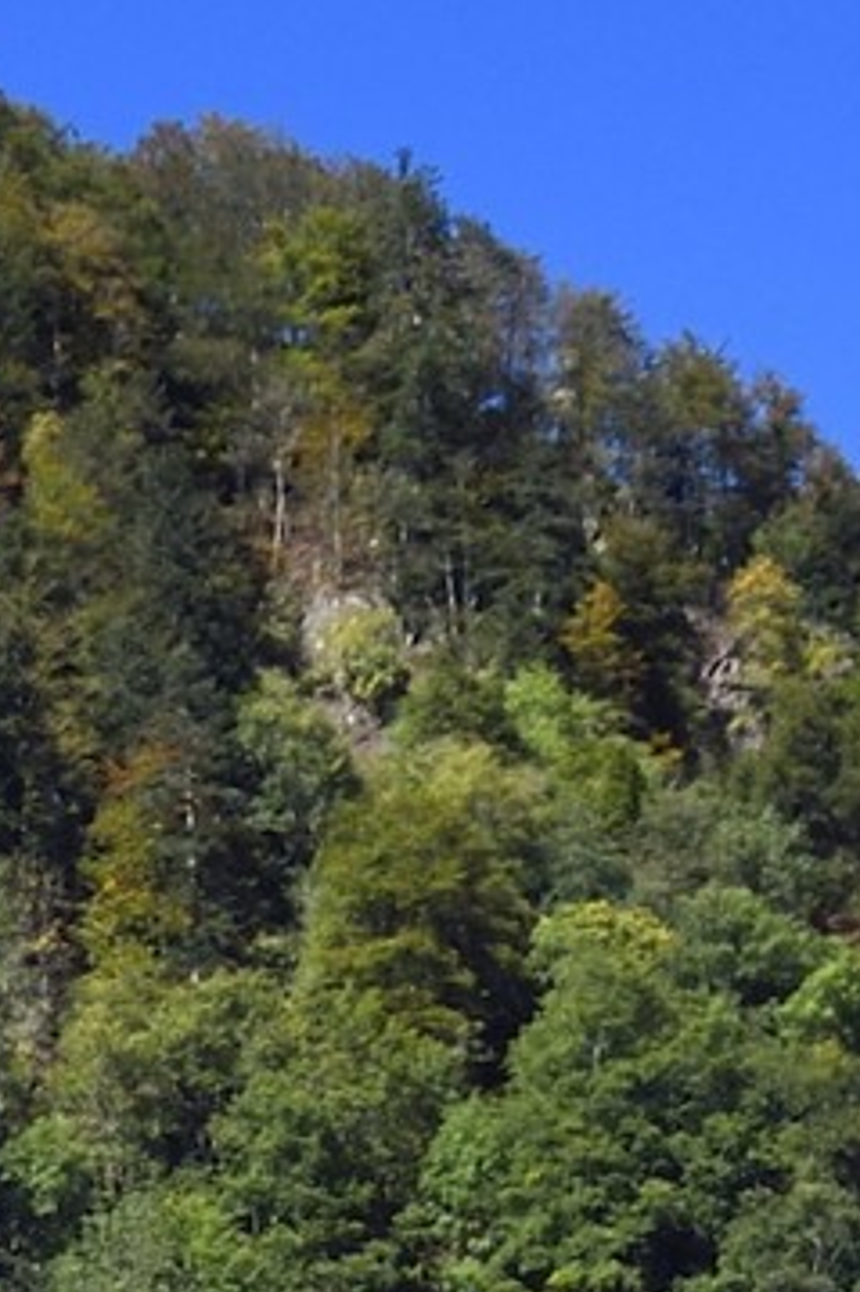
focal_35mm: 201
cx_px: -396
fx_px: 7209
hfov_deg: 6.7
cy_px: 3601
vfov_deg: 8.8
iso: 200
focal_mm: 30
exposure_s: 1/250
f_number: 13
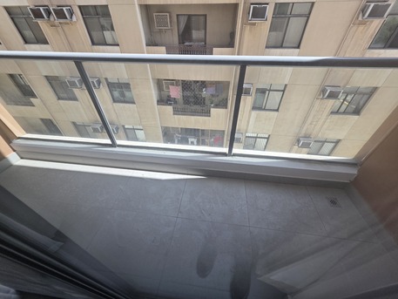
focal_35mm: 13
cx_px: 199
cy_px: 150
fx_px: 150
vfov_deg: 89.9
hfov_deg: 106.2
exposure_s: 1/359
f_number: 1.9
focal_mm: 2.2
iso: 64
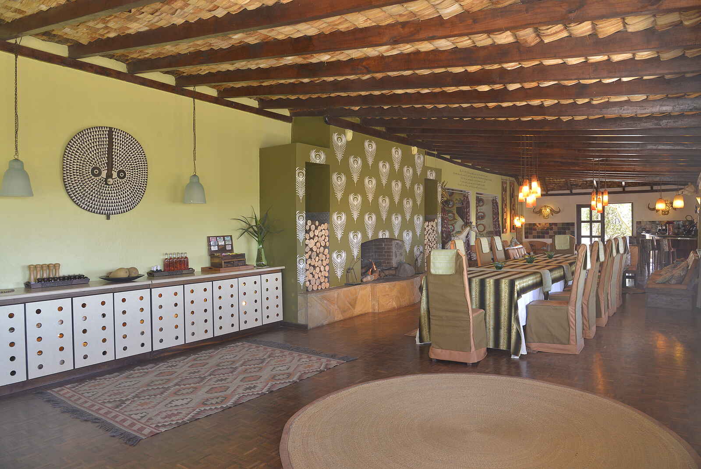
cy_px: 234
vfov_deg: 53.2
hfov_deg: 73.7
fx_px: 468
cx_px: 350
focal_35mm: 24
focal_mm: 24
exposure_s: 1/20
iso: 800
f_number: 9
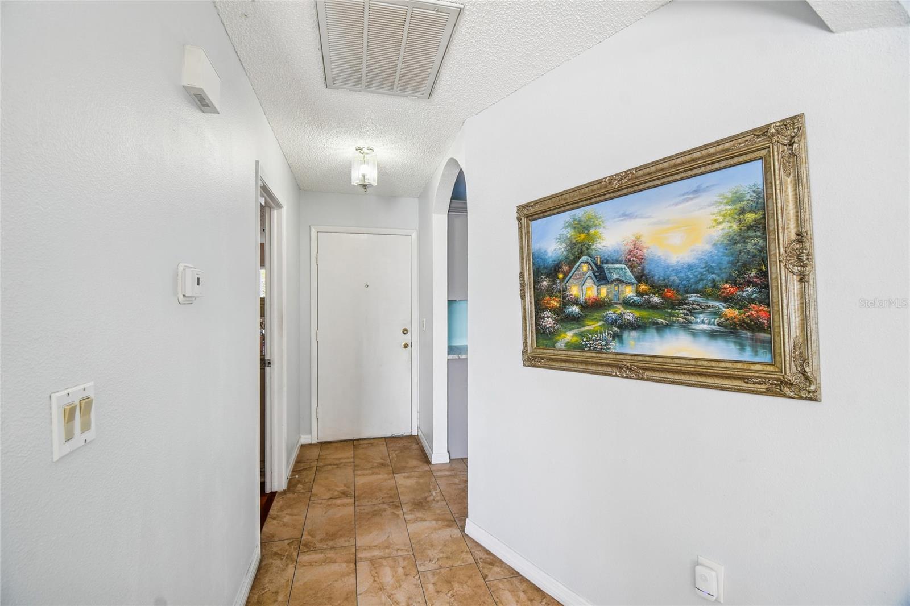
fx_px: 379
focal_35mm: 15
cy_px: 303
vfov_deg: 77.3
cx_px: 455
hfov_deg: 100.4
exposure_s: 1/4
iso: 100
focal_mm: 10
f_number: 7.1
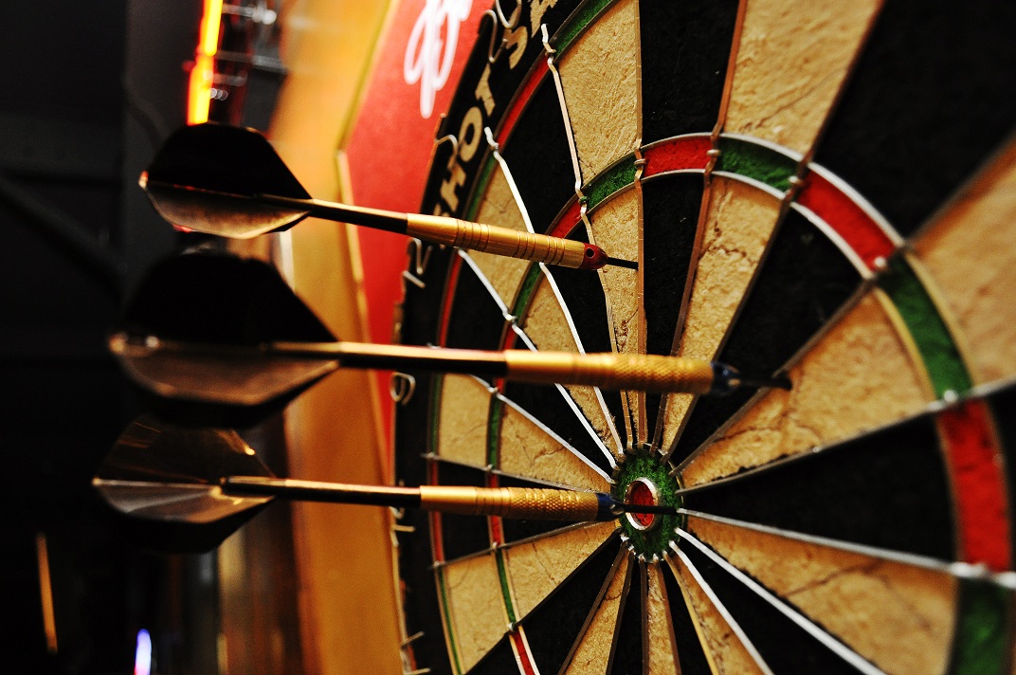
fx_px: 761
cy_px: 338
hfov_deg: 67.4
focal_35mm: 27
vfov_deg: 47.8
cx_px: 508
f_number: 4
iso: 800
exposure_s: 1/60
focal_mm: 18
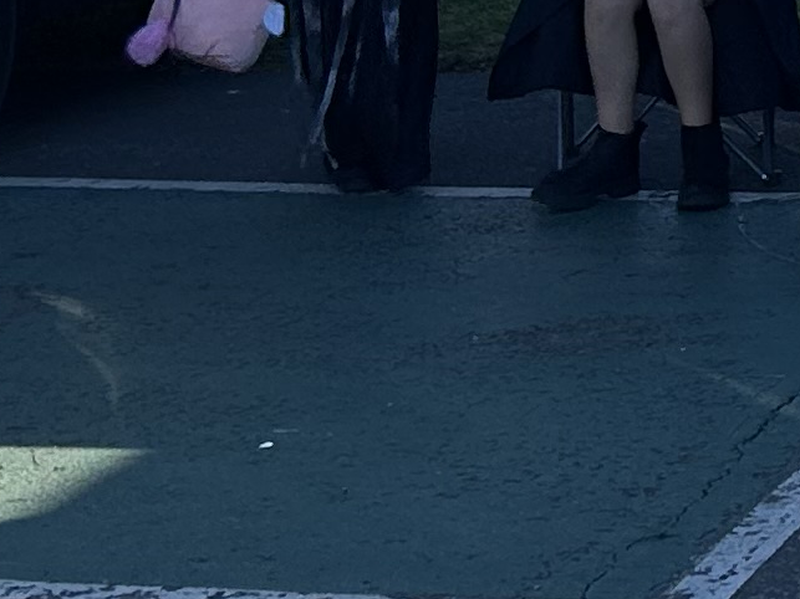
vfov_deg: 8.9
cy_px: -323
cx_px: 1315
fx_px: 3766
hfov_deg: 11.5
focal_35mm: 163
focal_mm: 5.7
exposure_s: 1/2762
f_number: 1.5
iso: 50
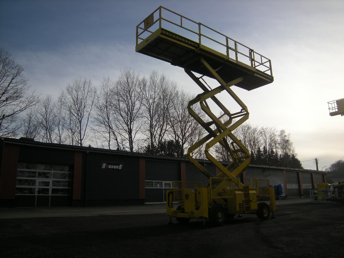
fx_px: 278
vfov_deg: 49.7
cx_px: 172
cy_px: 129
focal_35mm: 28
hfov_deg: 63.4
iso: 64
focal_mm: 4.7
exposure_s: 1/288
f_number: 5.6
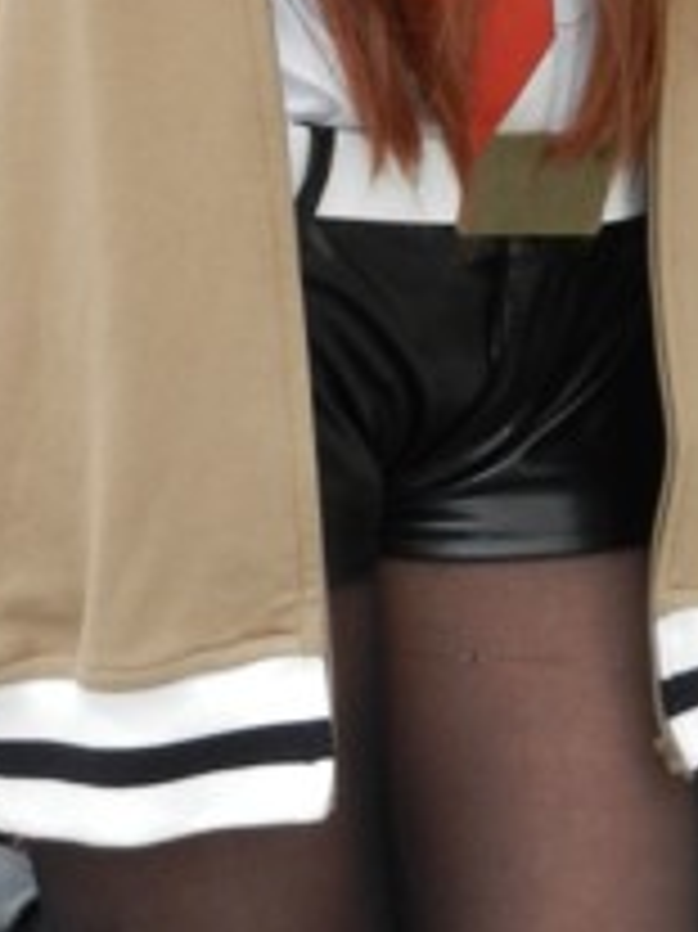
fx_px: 5517
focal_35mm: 205
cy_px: 14
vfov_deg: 9.6
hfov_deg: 7.2
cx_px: 311
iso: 160
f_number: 4.4
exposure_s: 1/125
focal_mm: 9.4
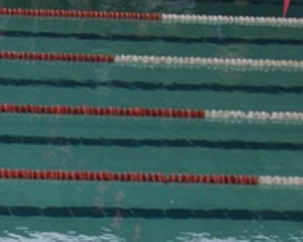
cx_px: -325
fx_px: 2134
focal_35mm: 238
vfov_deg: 6.4
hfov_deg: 7.7
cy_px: 322
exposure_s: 1/100
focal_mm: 40
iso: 400
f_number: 5
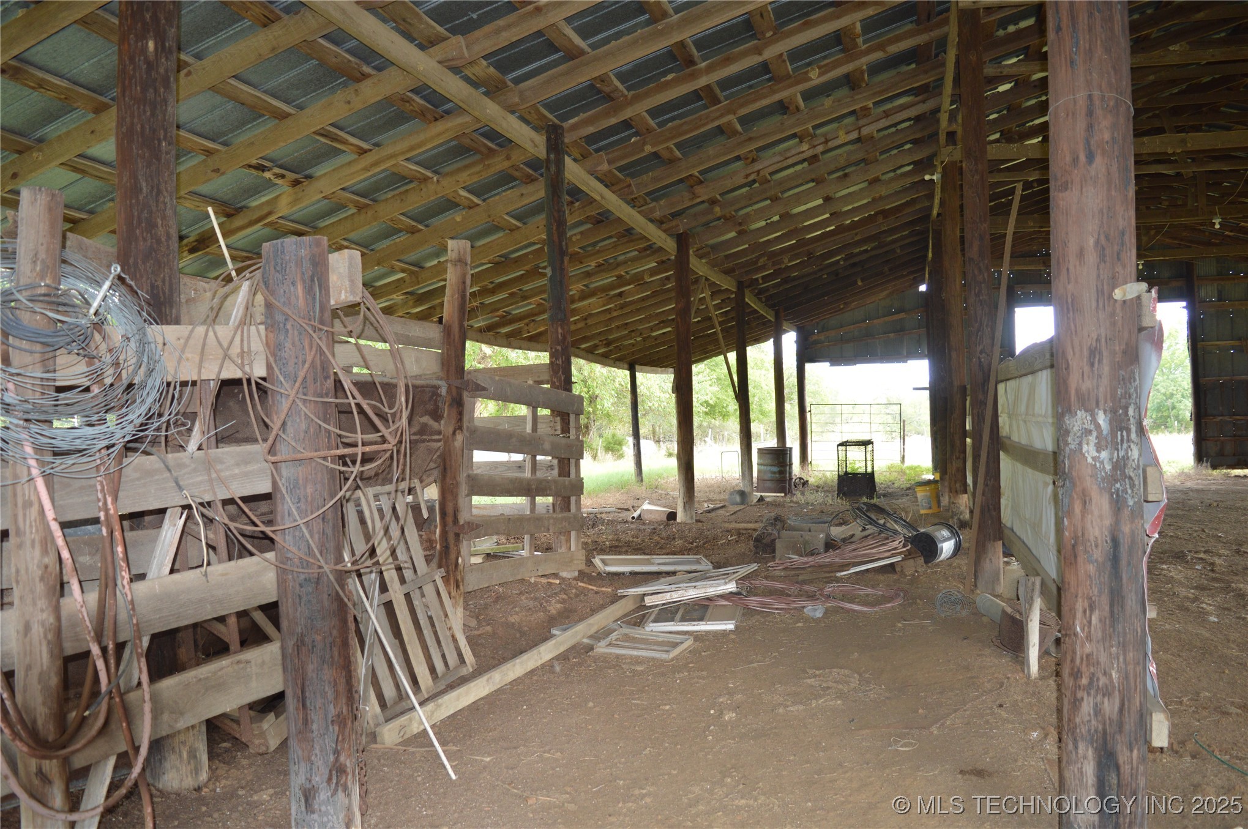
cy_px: 414
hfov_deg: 67.4
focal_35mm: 27
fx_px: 935
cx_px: 624
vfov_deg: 47.8
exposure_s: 1/125
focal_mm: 18
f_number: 4
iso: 400
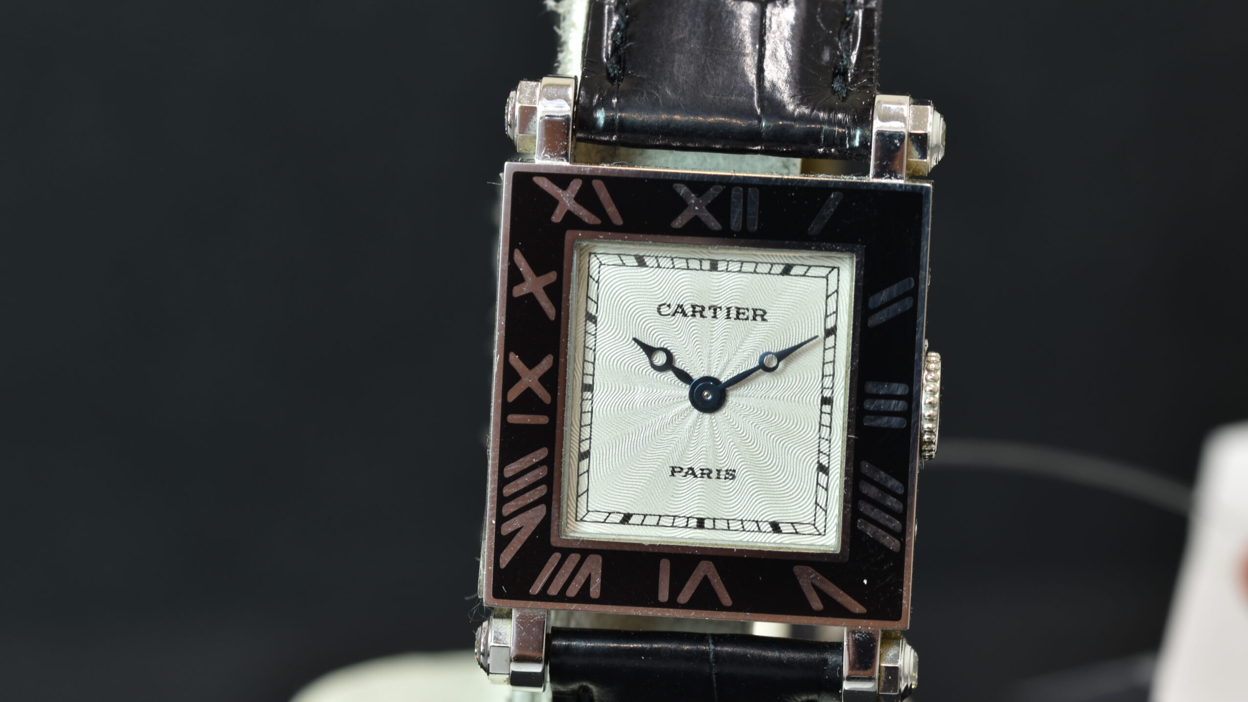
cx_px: 623
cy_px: 409
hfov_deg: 15.1
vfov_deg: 8.5
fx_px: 4699
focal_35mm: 142
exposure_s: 1/6
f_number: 8
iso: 100
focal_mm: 90
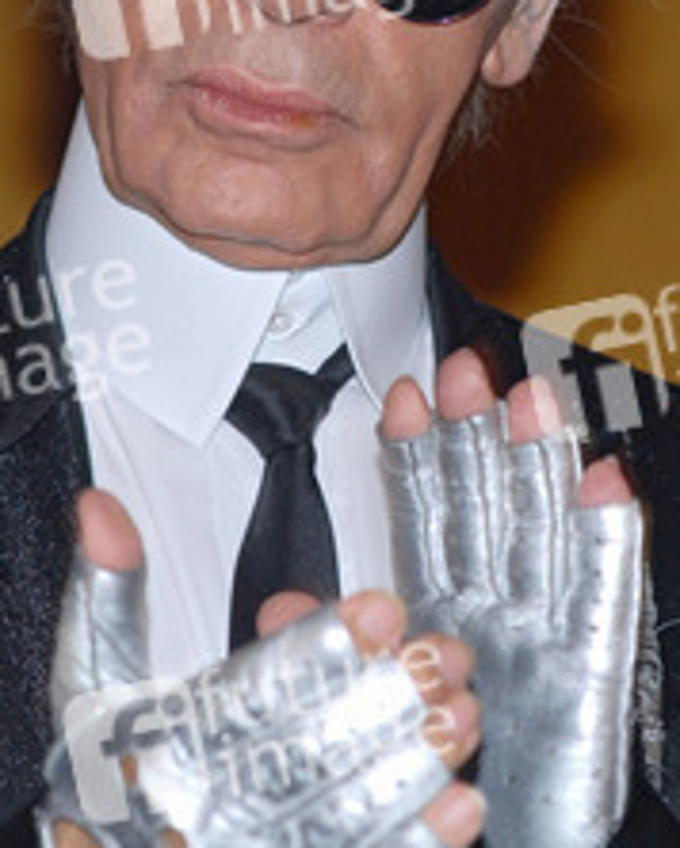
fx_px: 9241
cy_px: 160
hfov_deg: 4.2
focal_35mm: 368
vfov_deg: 5.3
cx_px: 374
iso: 400
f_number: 5.6
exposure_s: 1/60
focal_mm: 145
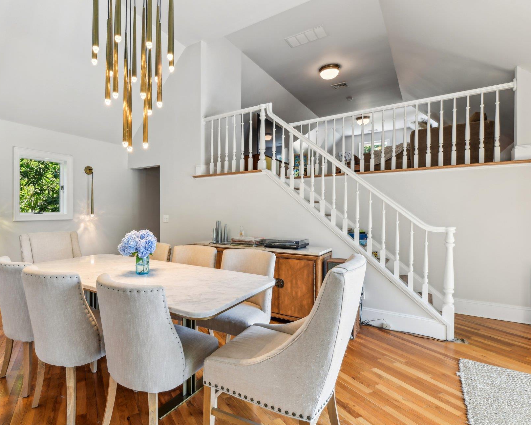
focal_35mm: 19
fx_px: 299
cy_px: 219
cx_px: 211
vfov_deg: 70.9
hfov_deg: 82.2
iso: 400
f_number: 8
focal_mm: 16
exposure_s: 1/15
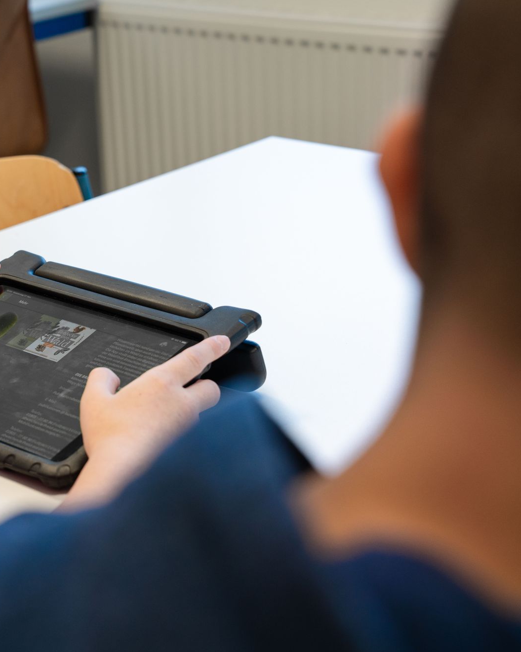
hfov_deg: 18.0
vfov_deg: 22.7
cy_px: 327
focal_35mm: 84
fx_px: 1619
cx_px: 69
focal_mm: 59
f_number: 4.5
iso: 1000
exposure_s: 1/200
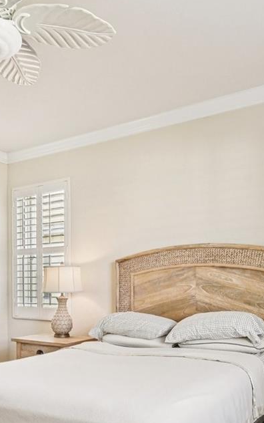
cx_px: 118
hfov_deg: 35.3
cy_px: 284
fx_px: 414
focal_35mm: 36
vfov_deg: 52.9
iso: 400
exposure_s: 1/15
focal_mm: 14
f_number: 8
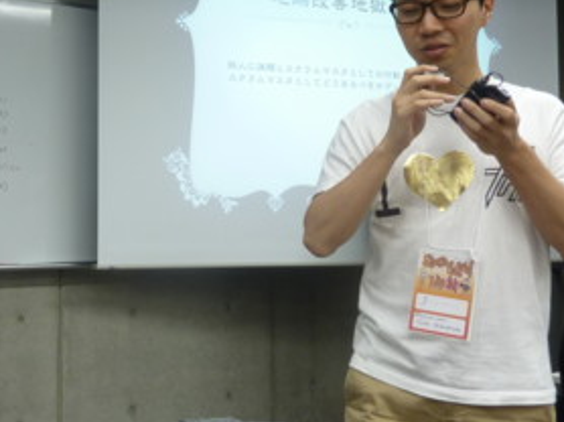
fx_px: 879
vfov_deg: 26.9
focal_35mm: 54
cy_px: 164
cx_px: 105
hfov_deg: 34.4
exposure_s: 1/30
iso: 125
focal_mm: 4.1
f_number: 3.3
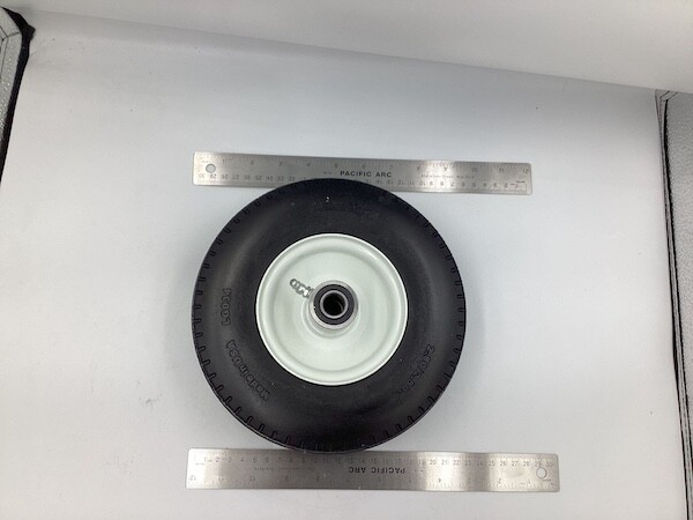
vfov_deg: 45.4
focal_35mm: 31
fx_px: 621
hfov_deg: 58.4
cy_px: 260
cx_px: 346
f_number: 2.4
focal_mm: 3.3
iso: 25
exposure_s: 1/201
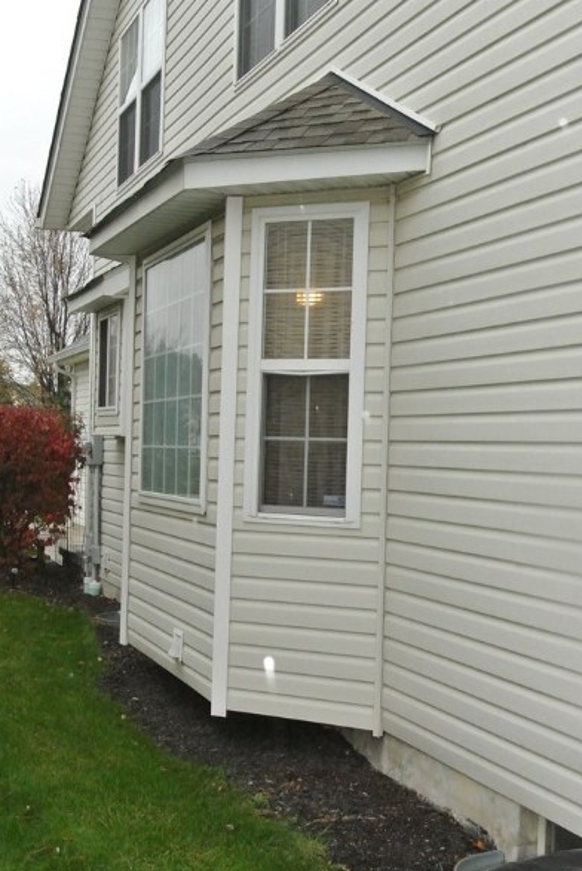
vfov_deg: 38.8
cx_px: 252
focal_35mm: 51
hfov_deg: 26.5
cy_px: 473
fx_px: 1235
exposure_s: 1/60
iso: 1600
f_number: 4
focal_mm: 14.5
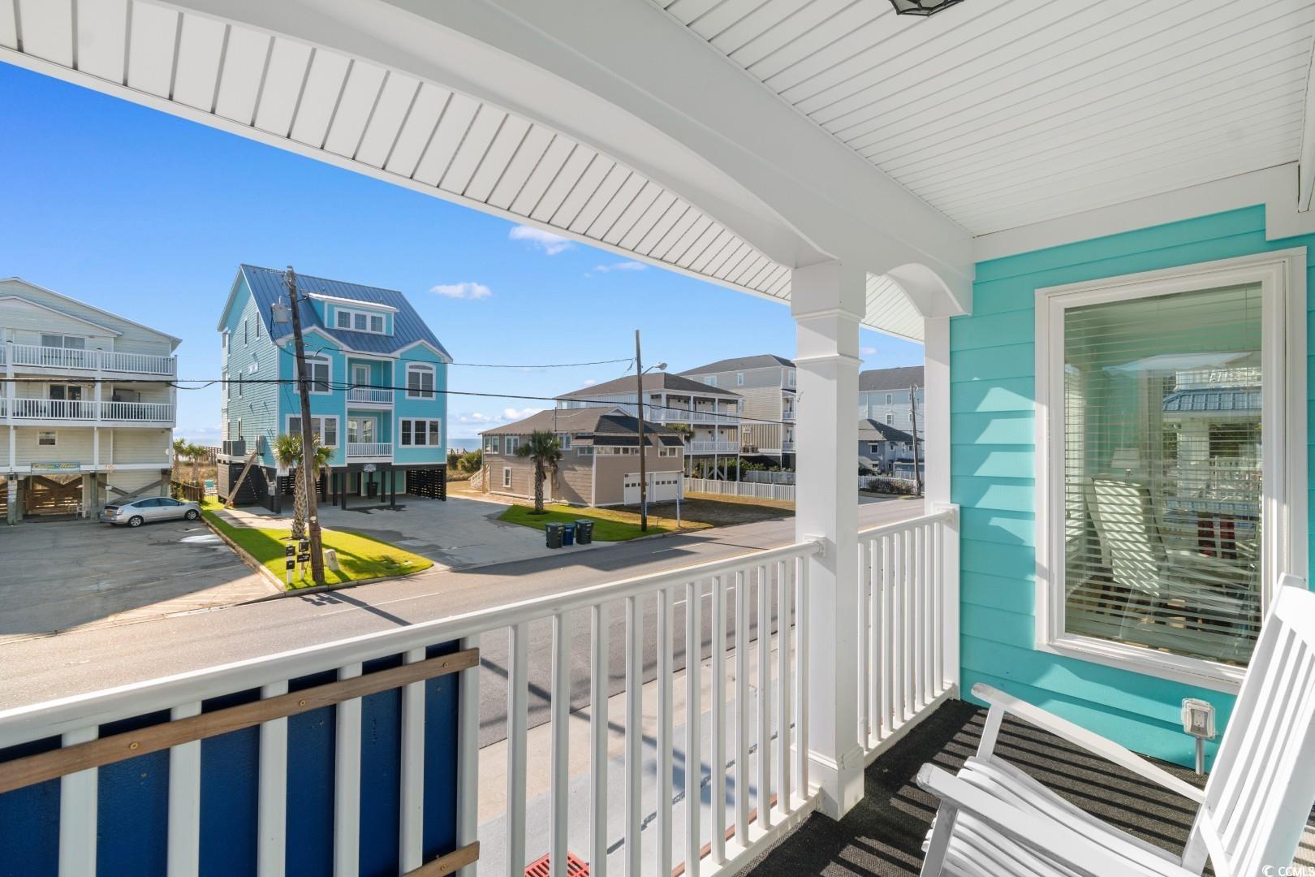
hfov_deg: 100.4
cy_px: 438
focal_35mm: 15
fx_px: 548
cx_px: 658
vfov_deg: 77.3
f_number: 10
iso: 100
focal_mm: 10
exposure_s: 1/400
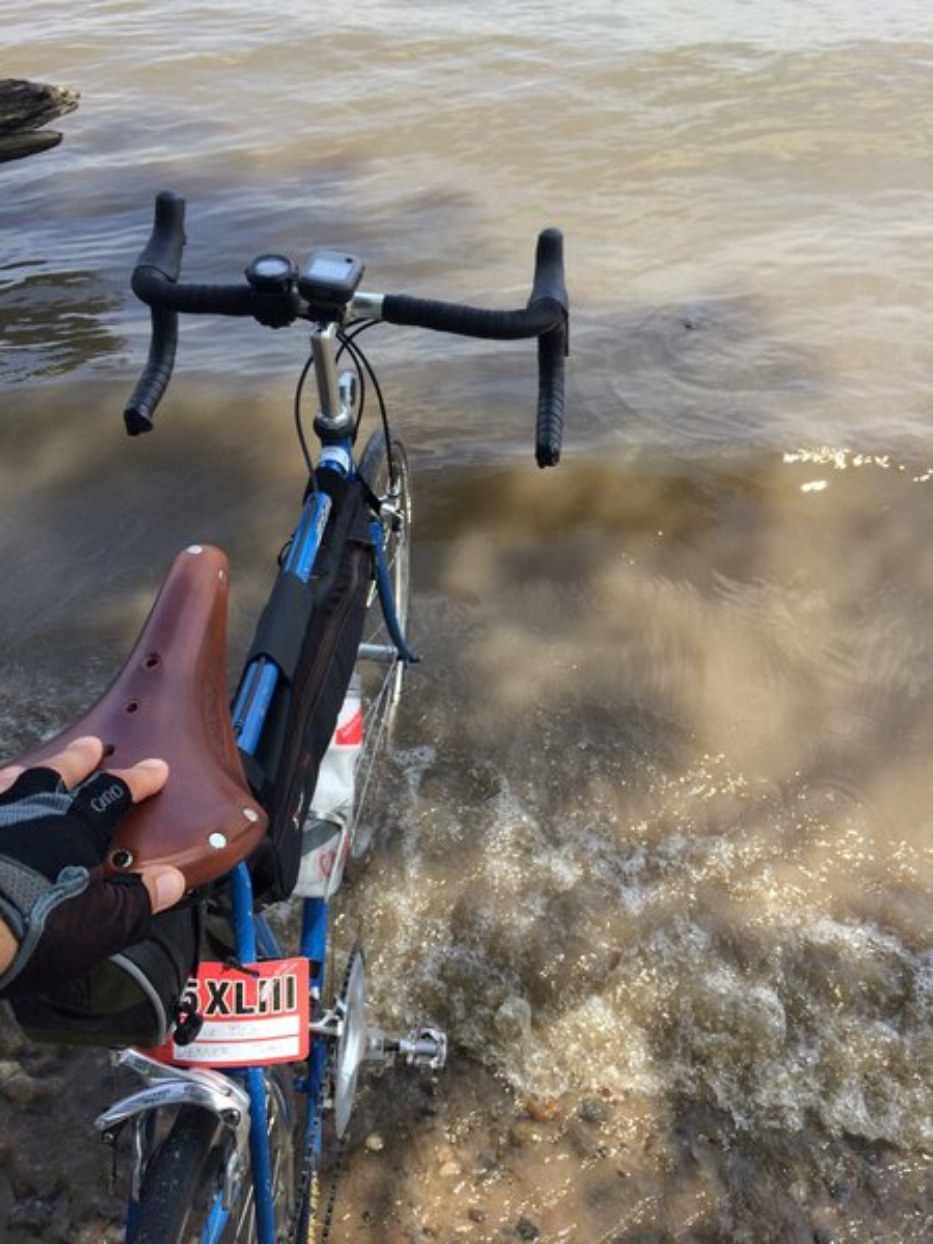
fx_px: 1042
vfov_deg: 61.7
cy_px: 622
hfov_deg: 48.2
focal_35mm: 29
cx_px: 466
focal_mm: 4.15
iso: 32
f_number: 2.2
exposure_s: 1/954
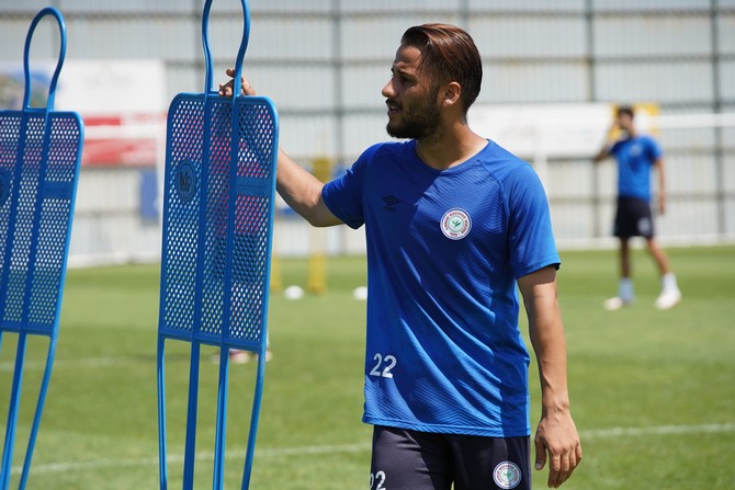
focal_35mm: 190
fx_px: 3880
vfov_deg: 7.2
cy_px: 245
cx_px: 368
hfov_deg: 10.8
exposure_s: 1/2500
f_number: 5.6
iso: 640
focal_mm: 190
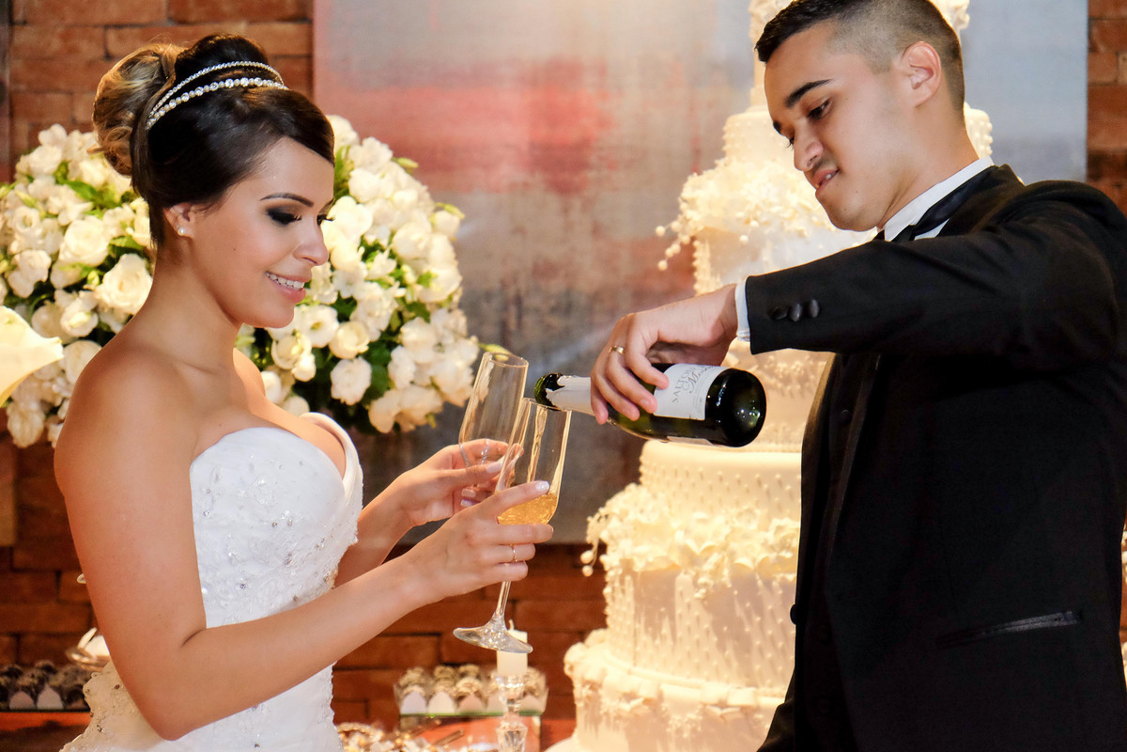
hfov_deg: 24.5
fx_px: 2598
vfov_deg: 16.5
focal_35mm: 83
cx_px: 564
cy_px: 376
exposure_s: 1/80
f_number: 4
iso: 3200
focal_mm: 55
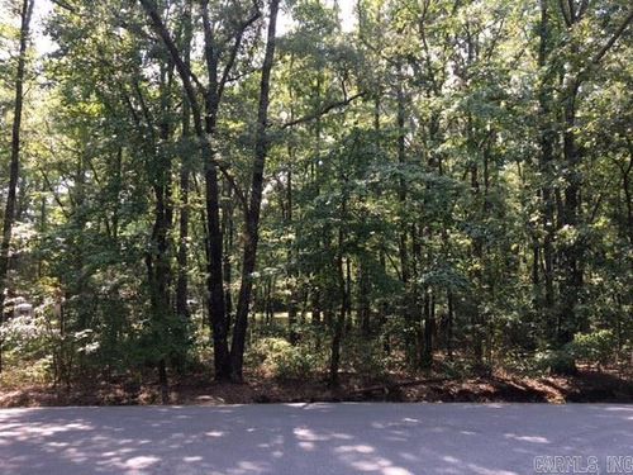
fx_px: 530
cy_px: 238
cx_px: 316
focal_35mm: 29
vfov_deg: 48.2
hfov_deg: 61.7
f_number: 2.2
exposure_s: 1/131
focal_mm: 4.15
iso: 25
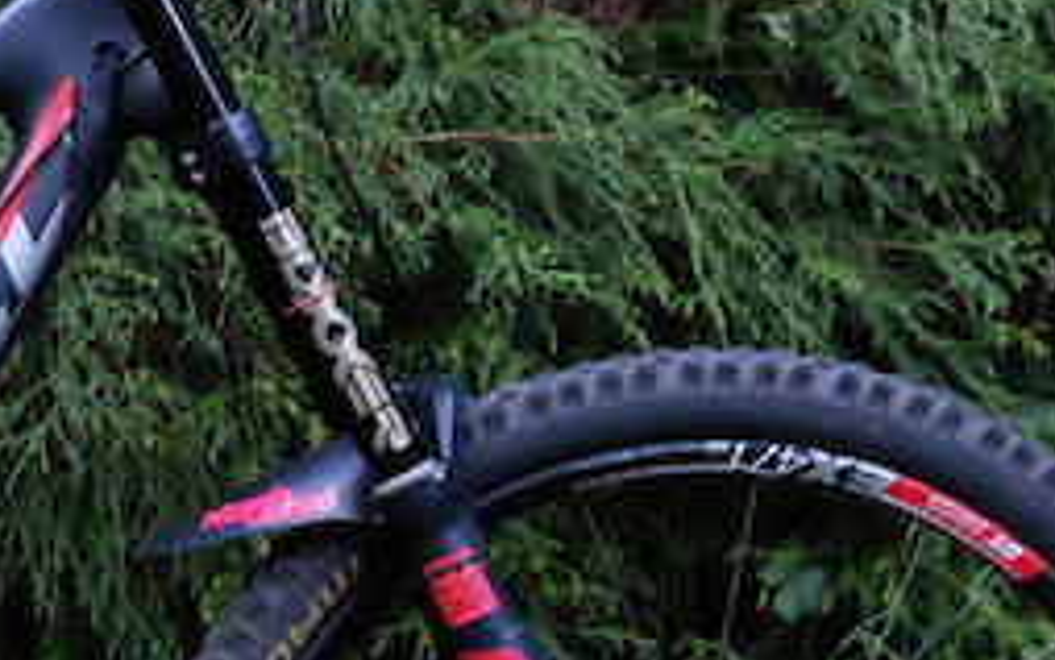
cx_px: -307
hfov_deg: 14.8
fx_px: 3883
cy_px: 650
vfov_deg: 9.7
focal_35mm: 135
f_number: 5.6
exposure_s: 1/210
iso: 6400
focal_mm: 27.7
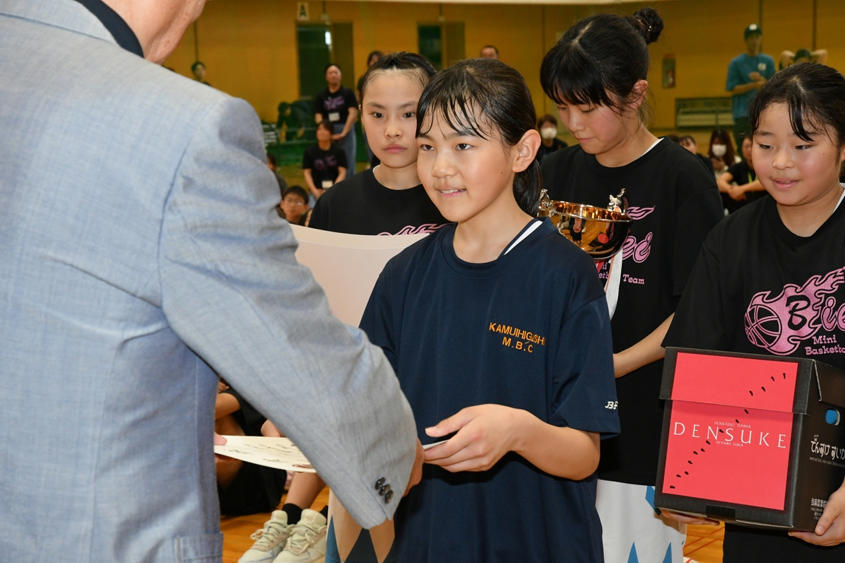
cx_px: 422
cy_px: 282
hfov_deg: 26.0
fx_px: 1830
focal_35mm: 78
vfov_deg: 17.5
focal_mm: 52
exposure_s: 1/200
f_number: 8
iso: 1600
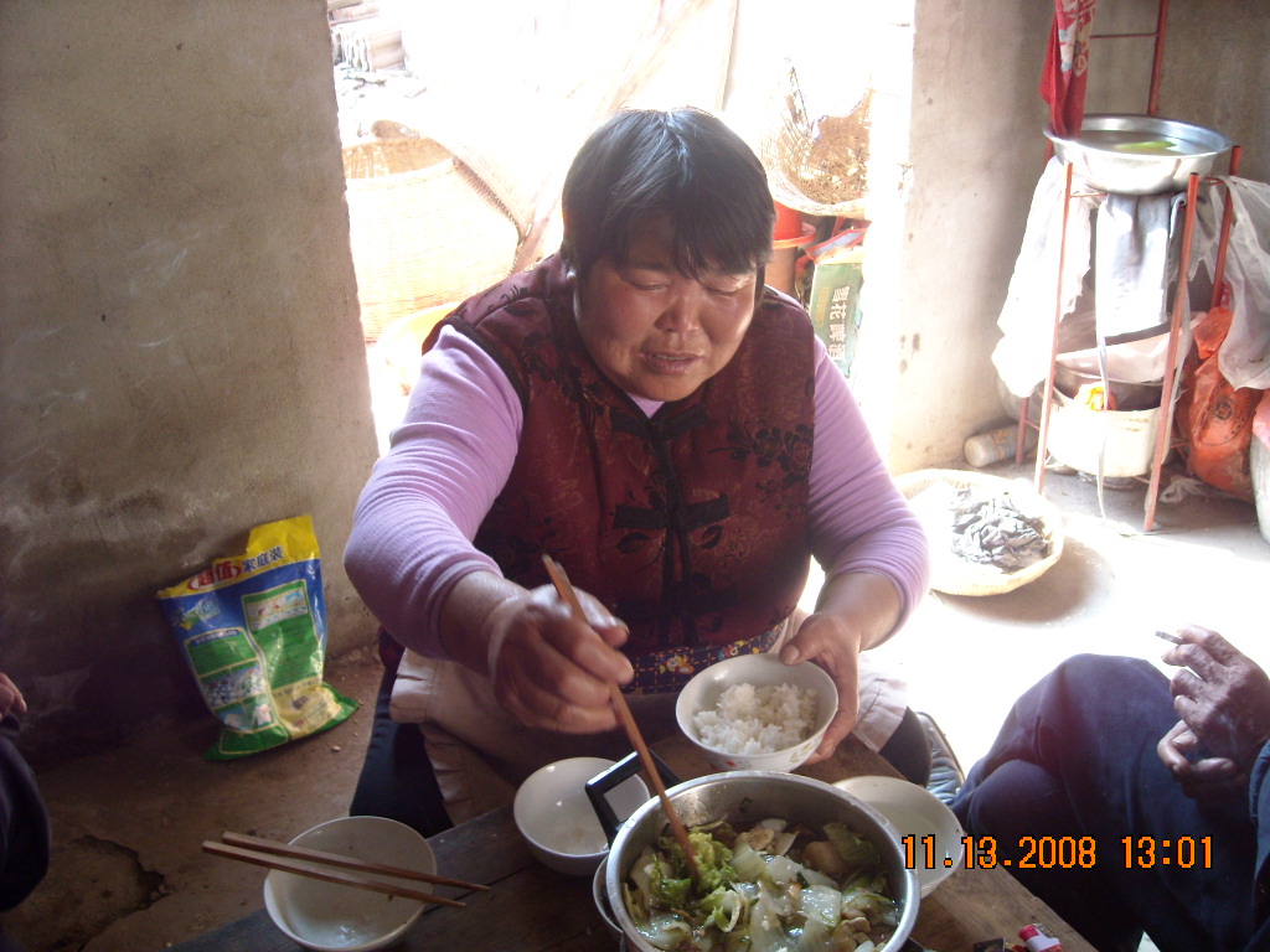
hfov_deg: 52.6
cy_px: 476
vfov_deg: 40.7
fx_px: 1284
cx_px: 635
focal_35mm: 35
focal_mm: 5.7
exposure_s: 1/60
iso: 183
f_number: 2.8
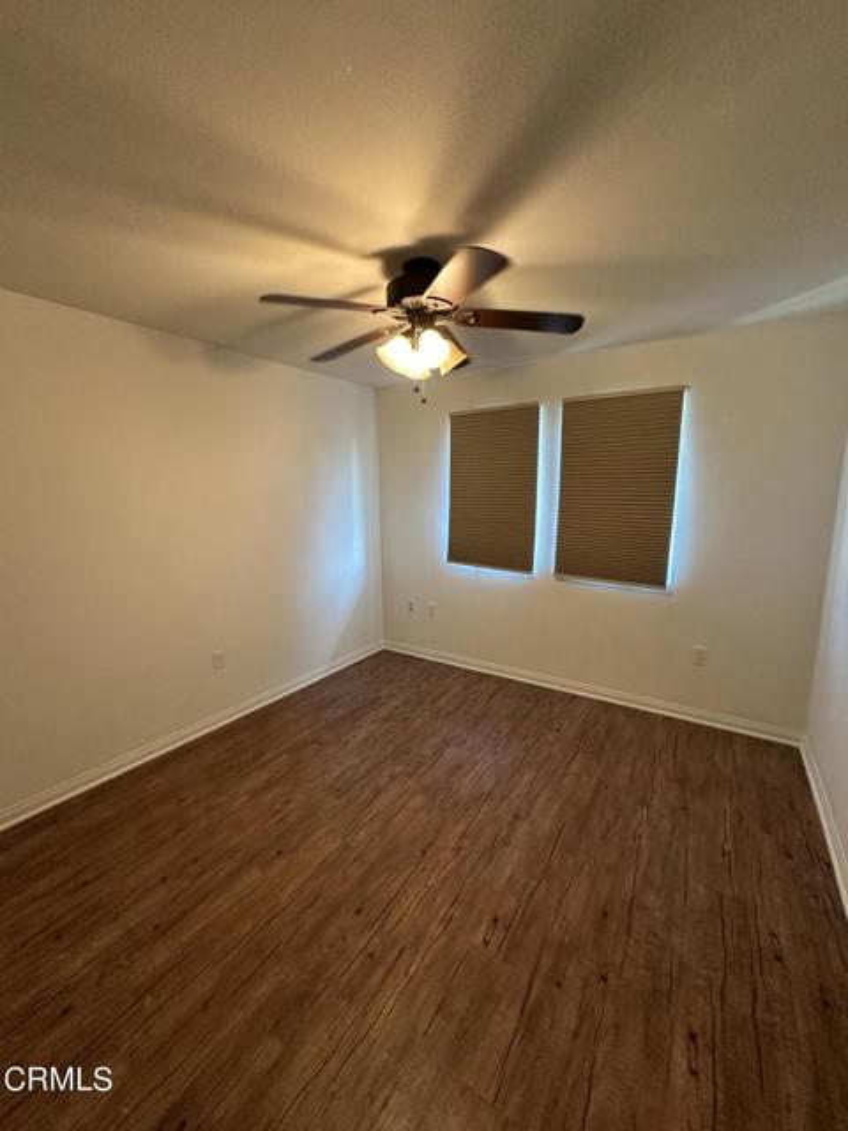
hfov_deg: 85.7
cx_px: 424
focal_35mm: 14
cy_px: 566
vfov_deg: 102.1
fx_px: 457
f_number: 2.2
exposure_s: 1/60
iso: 400
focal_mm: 2.22
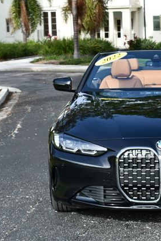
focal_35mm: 103
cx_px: 158
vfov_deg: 19.8
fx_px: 691
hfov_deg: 13.1
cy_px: 121
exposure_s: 1/200
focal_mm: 34
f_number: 7.1
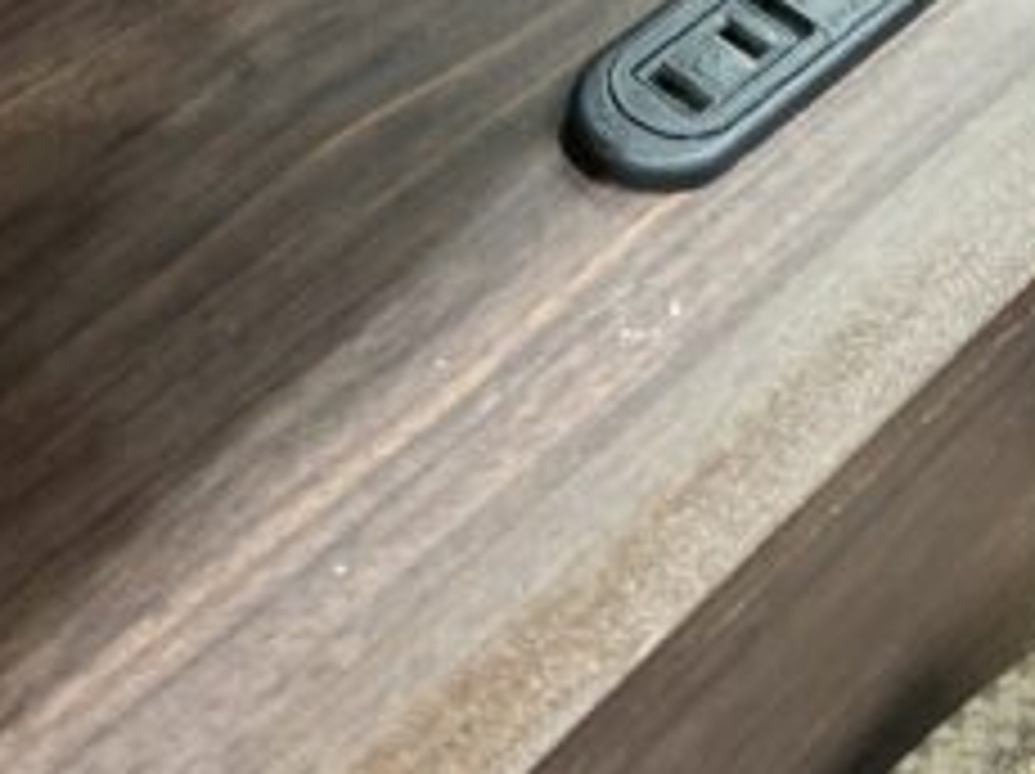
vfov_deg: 23.5
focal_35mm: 61
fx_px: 1822
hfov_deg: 31.7
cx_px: 567
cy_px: 115
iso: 320
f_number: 1.8
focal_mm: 3.99
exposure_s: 1/33
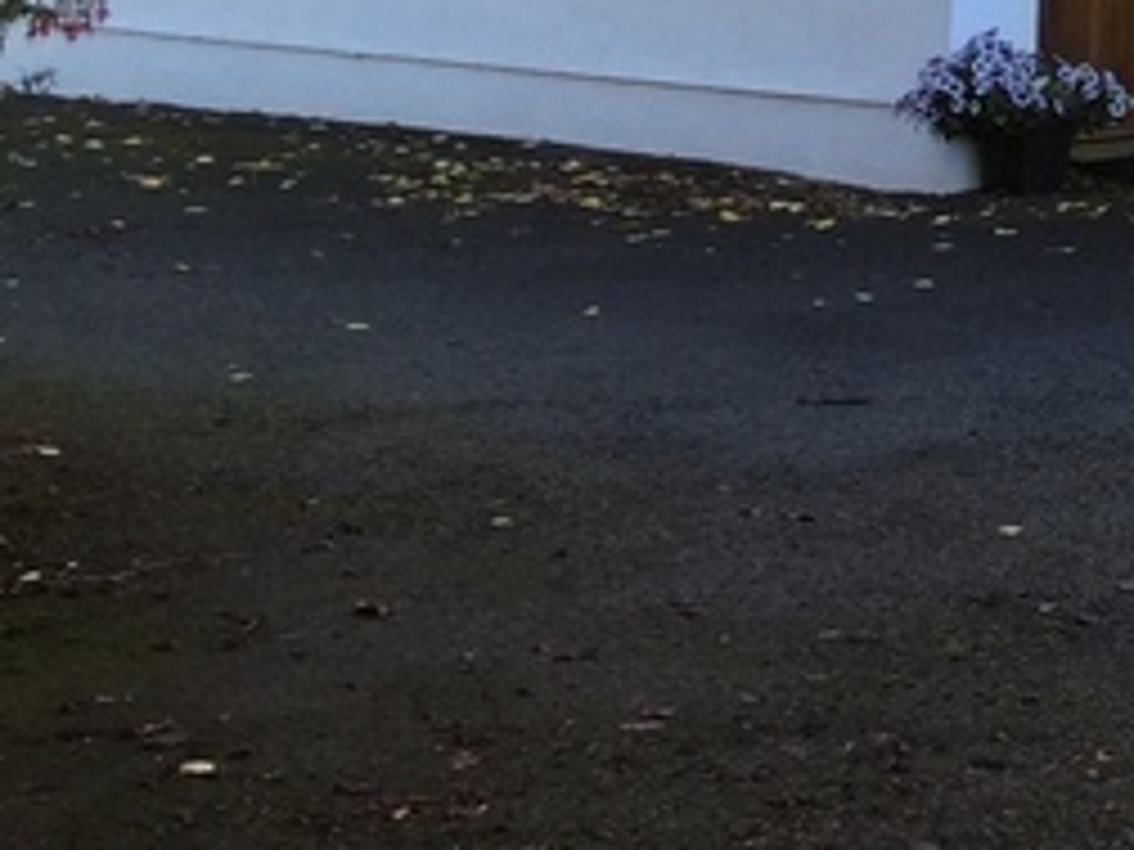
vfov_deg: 11.6
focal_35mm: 122
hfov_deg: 14.2
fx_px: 3997
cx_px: 2074
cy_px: -459
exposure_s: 1/123
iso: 32
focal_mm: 4.12
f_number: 2.2
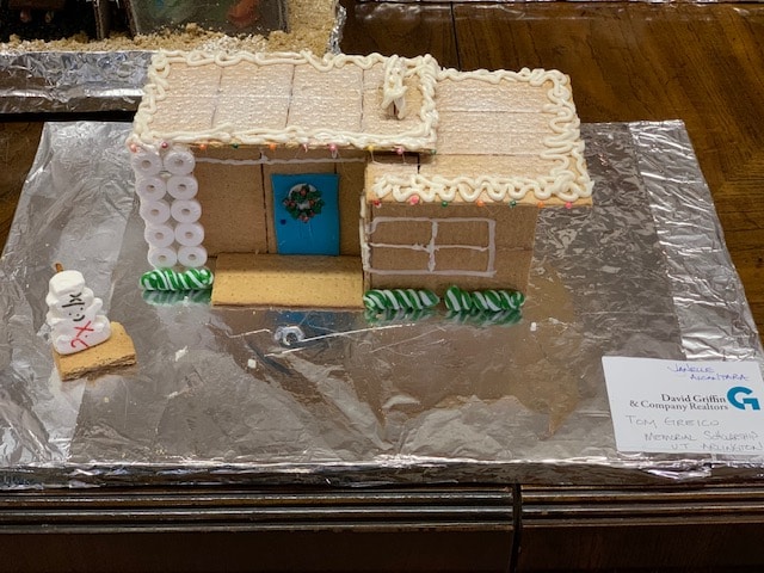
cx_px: 382
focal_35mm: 52
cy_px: 286
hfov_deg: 36.8
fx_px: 1148
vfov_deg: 28.0
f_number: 2.4
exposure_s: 1/60
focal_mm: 6
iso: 250
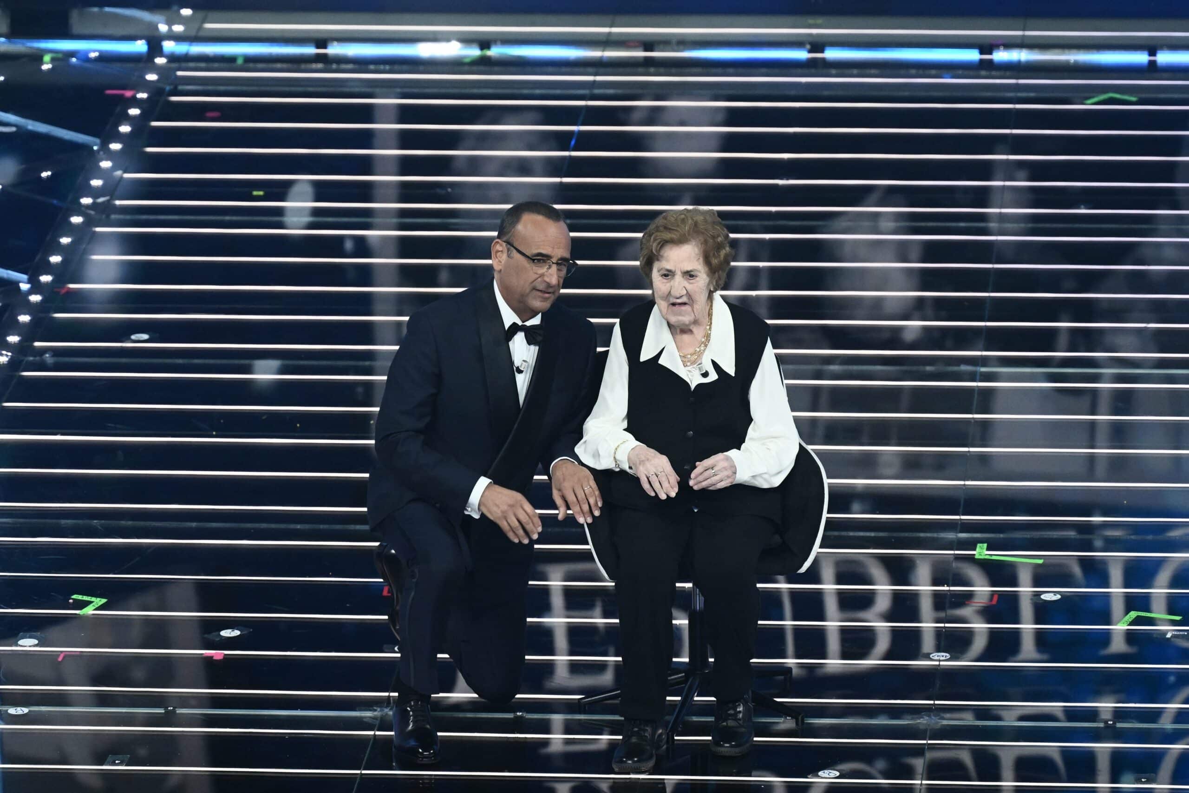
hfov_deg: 8.9
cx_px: 594
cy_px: 396
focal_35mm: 232
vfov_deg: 5.9
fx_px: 7661
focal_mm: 155
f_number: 4
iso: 4000
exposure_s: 1/320
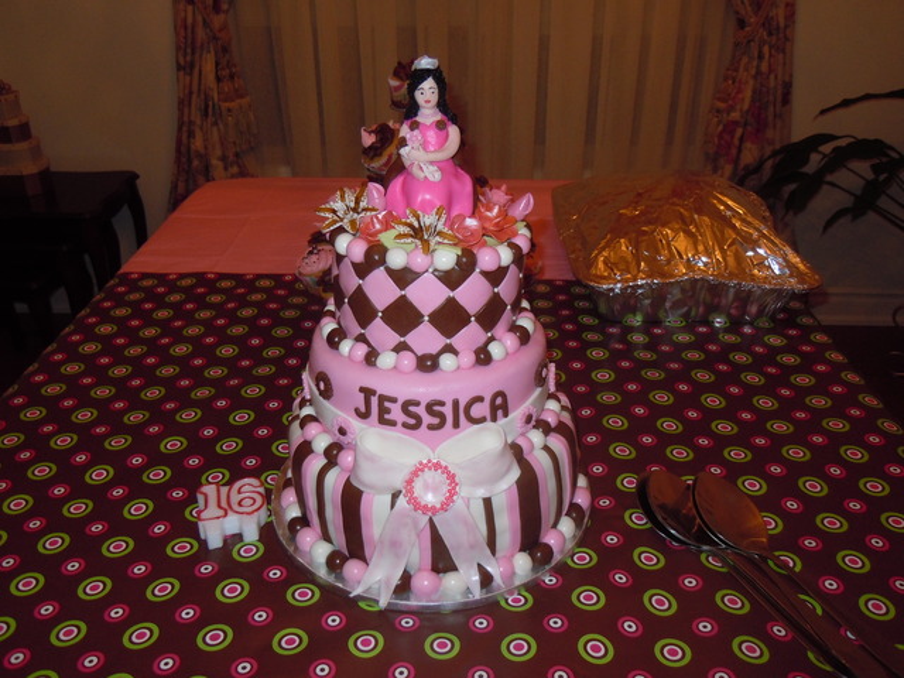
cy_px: 339
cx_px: 452
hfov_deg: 60.0
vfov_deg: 46.8
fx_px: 783
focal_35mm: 30
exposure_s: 1/30
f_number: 3.5
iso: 200
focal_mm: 5.4
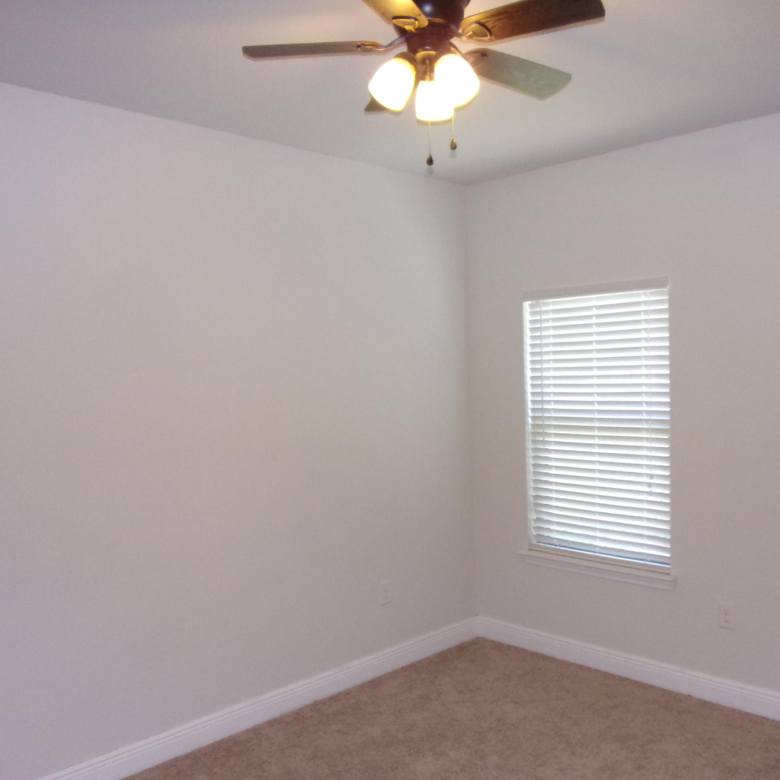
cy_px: 388
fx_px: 739
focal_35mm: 29
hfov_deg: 55.5
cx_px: 430
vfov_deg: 55.6
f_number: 3.3
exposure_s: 1/34
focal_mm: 4.3
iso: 200
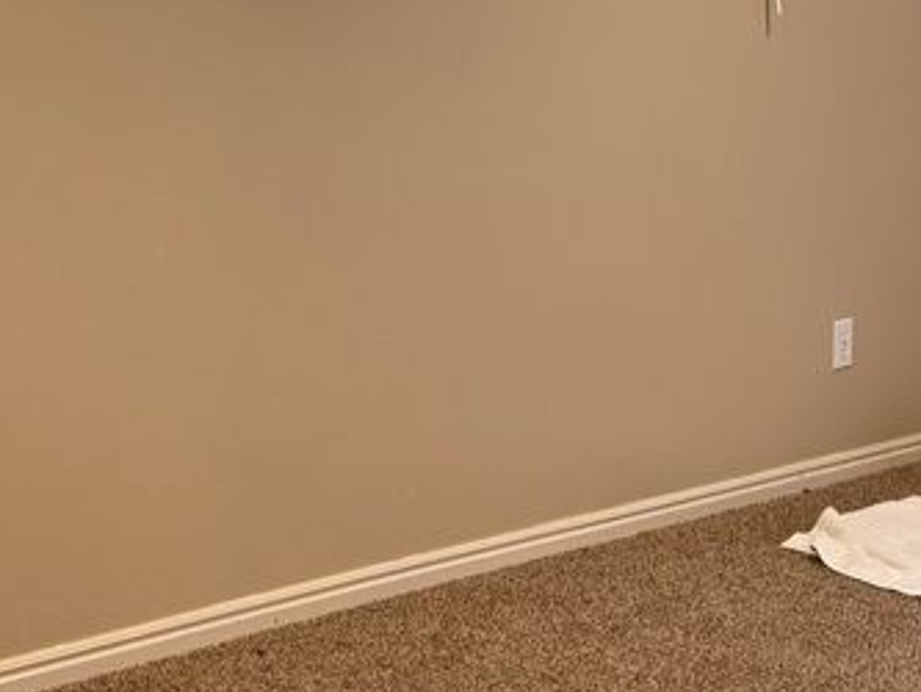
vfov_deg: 18.3
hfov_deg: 24.0
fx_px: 2129
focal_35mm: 80
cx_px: 171
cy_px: 152
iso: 125
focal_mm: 5.96
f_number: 1.6
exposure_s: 1/60
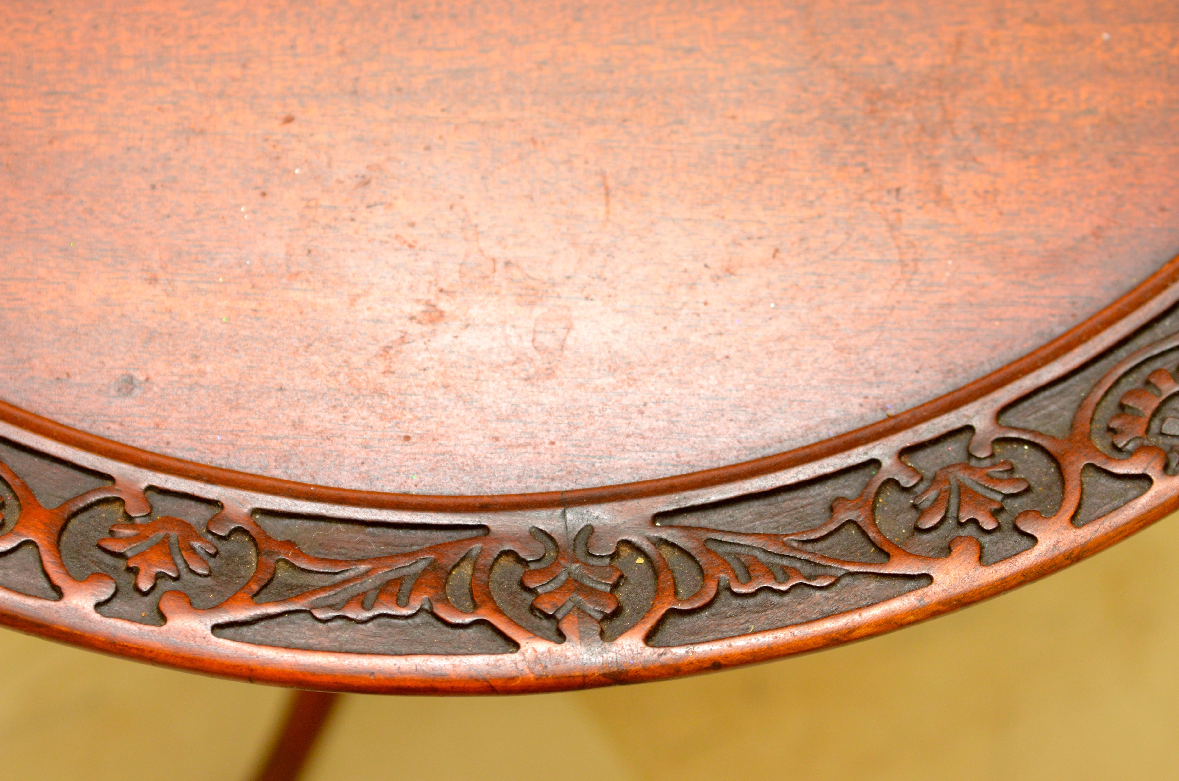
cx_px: 590
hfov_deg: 26.0
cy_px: 390
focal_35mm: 78
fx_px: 2549
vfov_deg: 17.4
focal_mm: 52
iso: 800
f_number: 4
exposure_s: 1/100
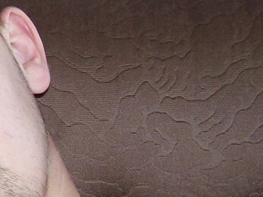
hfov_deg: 14.5
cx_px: -162
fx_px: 942
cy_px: 106
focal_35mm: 124
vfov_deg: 12.0
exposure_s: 1/64
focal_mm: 6
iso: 80
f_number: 2.7
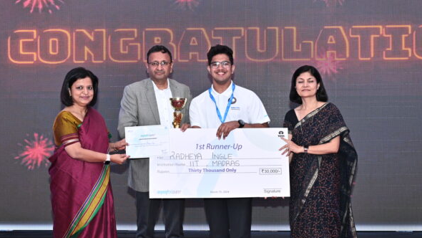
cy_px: 115
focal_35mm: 66
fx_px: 739
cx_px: 213
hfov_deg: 31.9
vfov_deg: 18.3
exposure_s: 1/125
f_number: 8
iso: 2500
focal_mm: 62
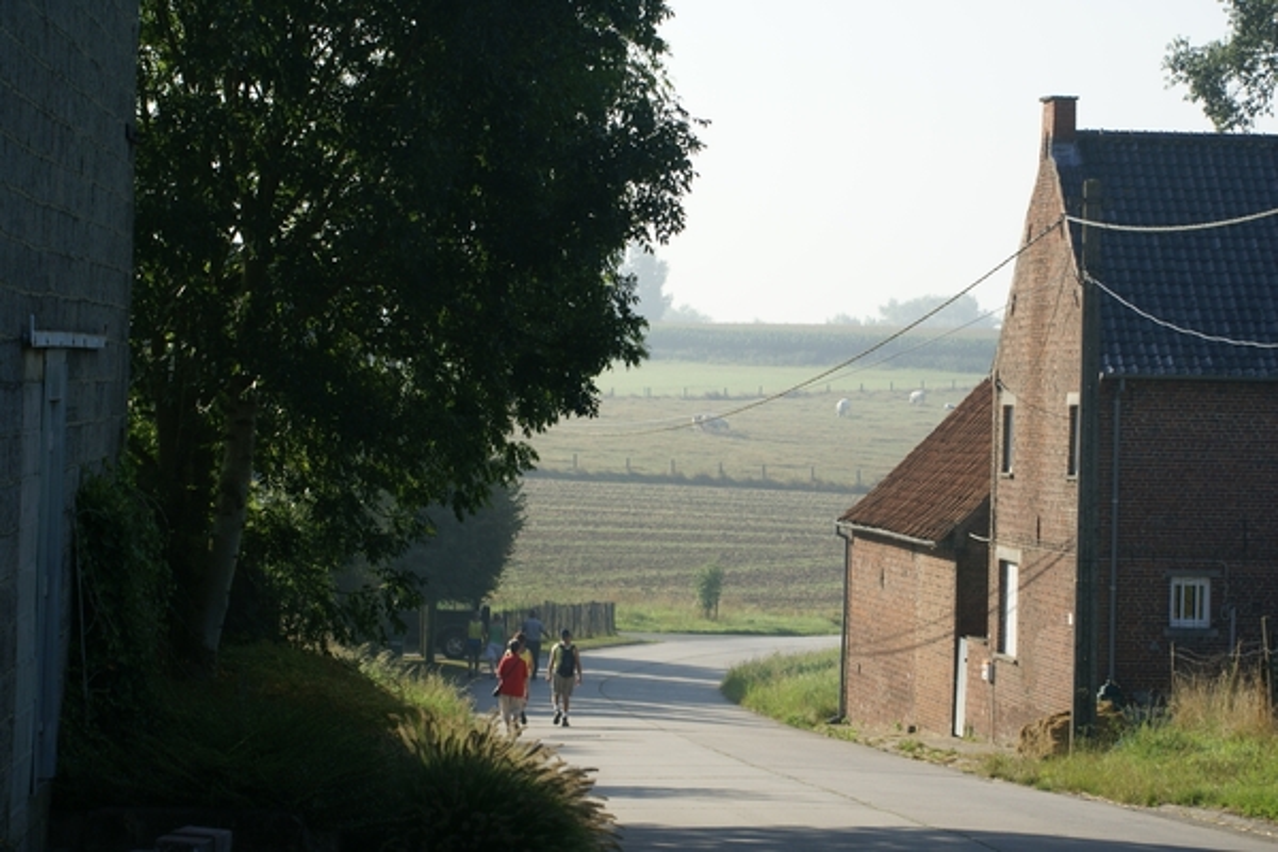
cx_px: 639
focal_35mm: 120
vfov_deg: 11.4
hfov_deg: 17.1
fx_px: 4260
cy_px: 426
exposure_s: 1/250
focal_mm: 80
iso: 100
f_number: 9
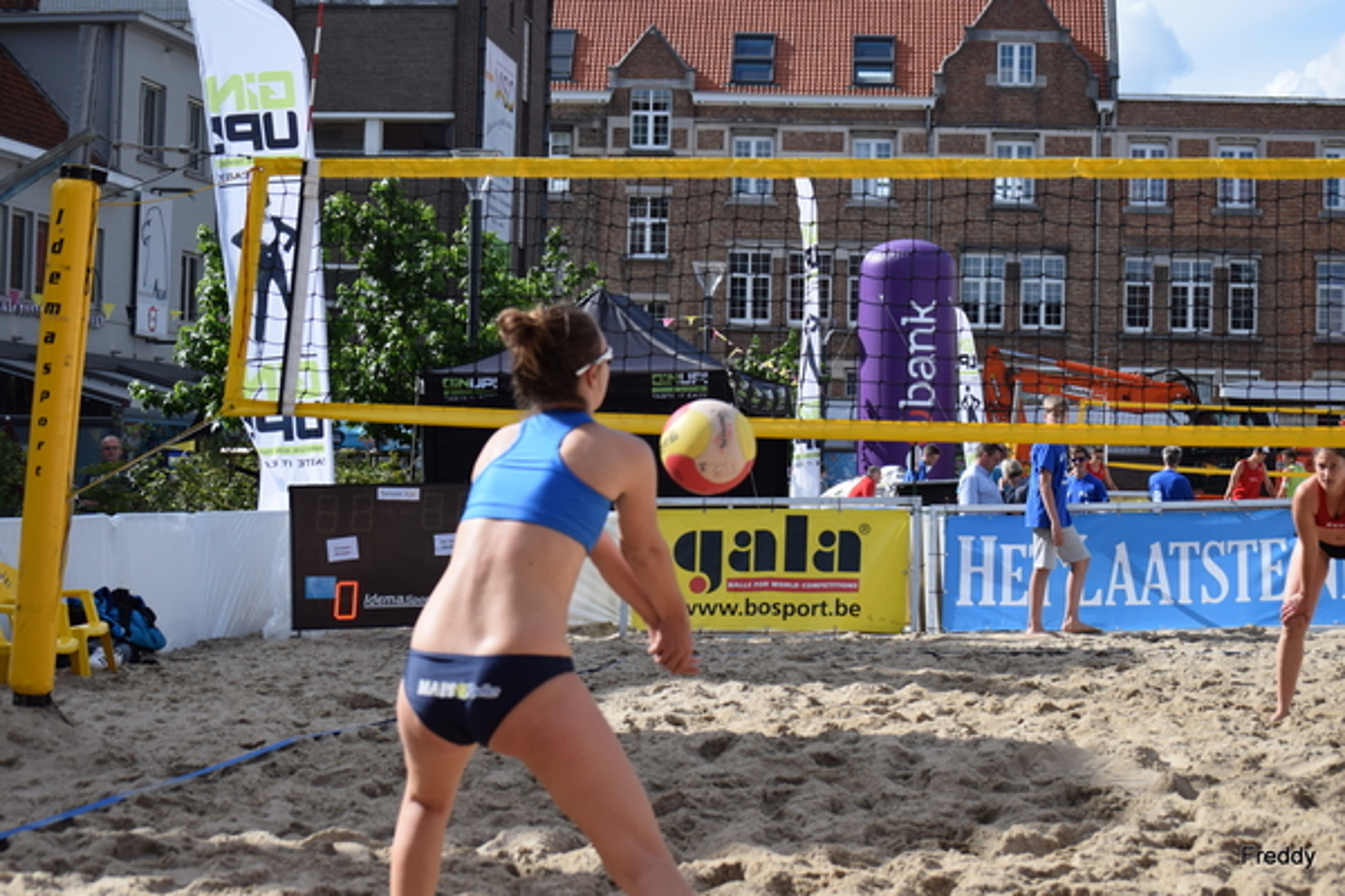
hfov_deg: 24.6
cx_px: 672
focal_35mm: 82
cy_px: 448
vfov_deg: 16.6
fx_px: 3082
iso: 400
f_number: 6.3
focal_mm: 55
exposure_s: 1/1600
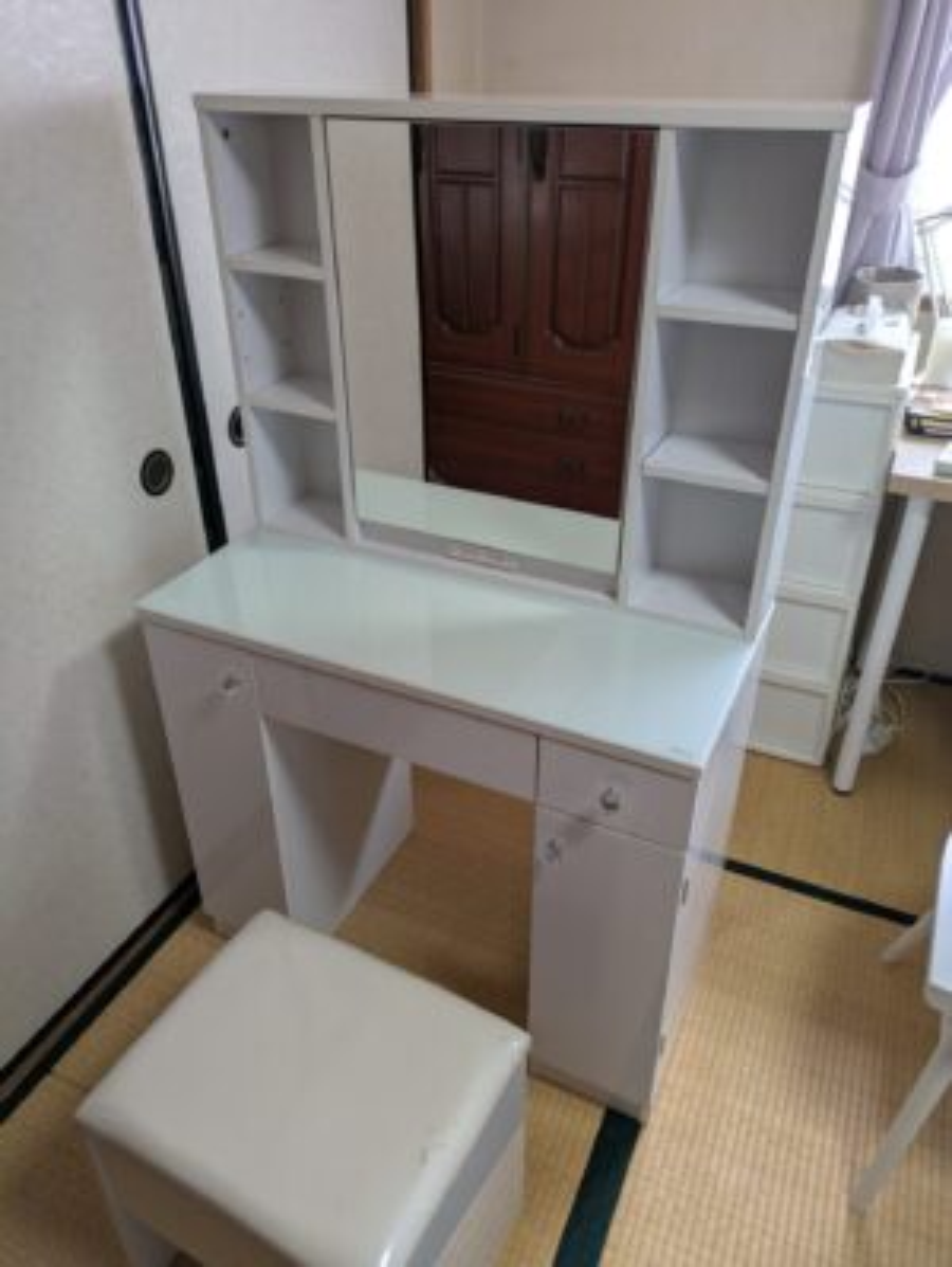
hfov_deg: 55.0
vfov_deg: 69.3
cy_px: 634
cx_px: 476
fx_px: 915
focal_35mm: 25
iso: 92
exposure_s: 1/120
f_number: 1.89
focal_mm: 5.43
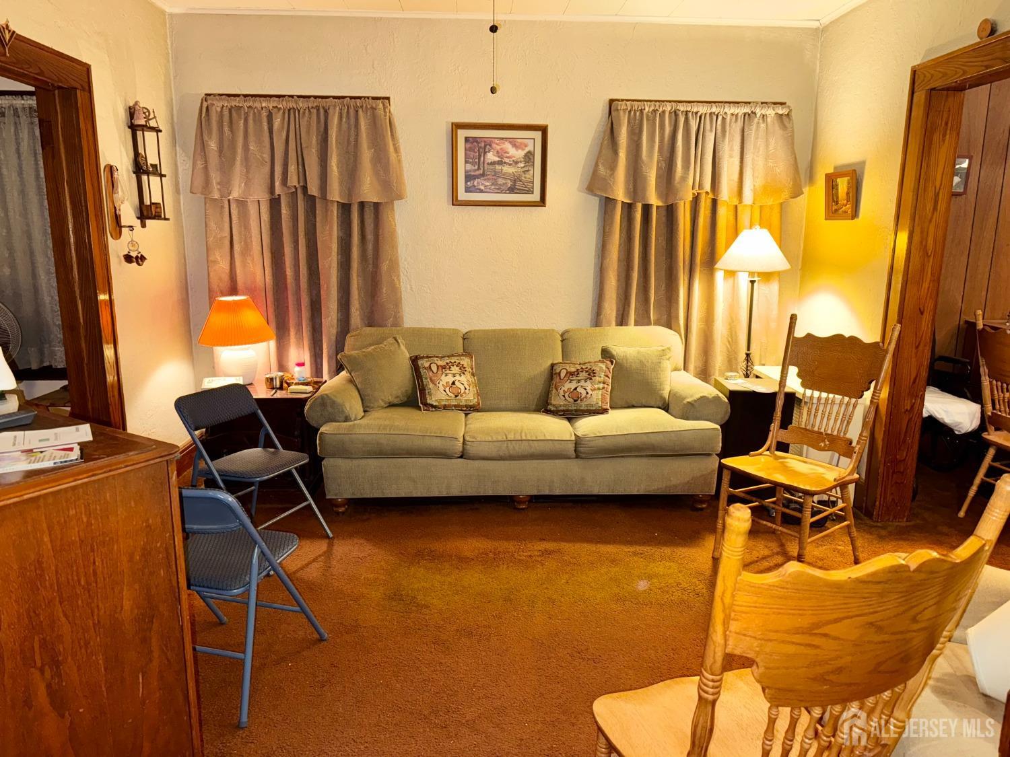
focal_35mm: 24
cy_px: 378
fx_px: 700
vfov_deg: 56.8
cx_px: 505
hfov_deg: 71.6
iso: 200
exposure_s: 1/10
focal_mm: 6.76
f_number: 1.78
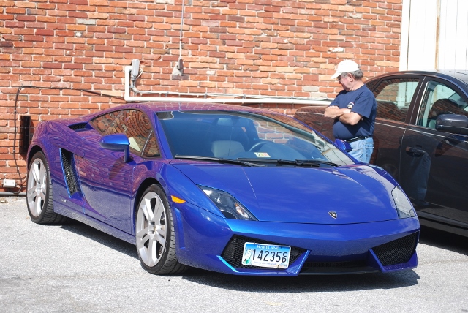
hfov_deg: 22.6
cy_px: 156
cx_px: 234
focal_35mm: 90
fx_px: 1171
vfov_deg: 15.2
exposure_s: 1/500
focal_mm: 60
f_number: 5.6
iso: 200
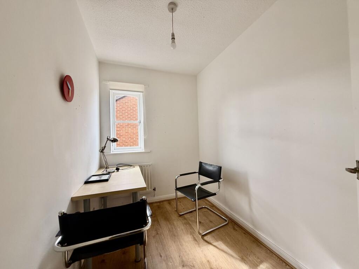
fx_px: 145
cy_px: 134
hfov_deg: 102.1
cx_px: 180
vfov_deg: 85.7
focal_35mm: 14
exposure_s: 1/99
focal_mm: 2.22
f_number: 2.2
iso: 64
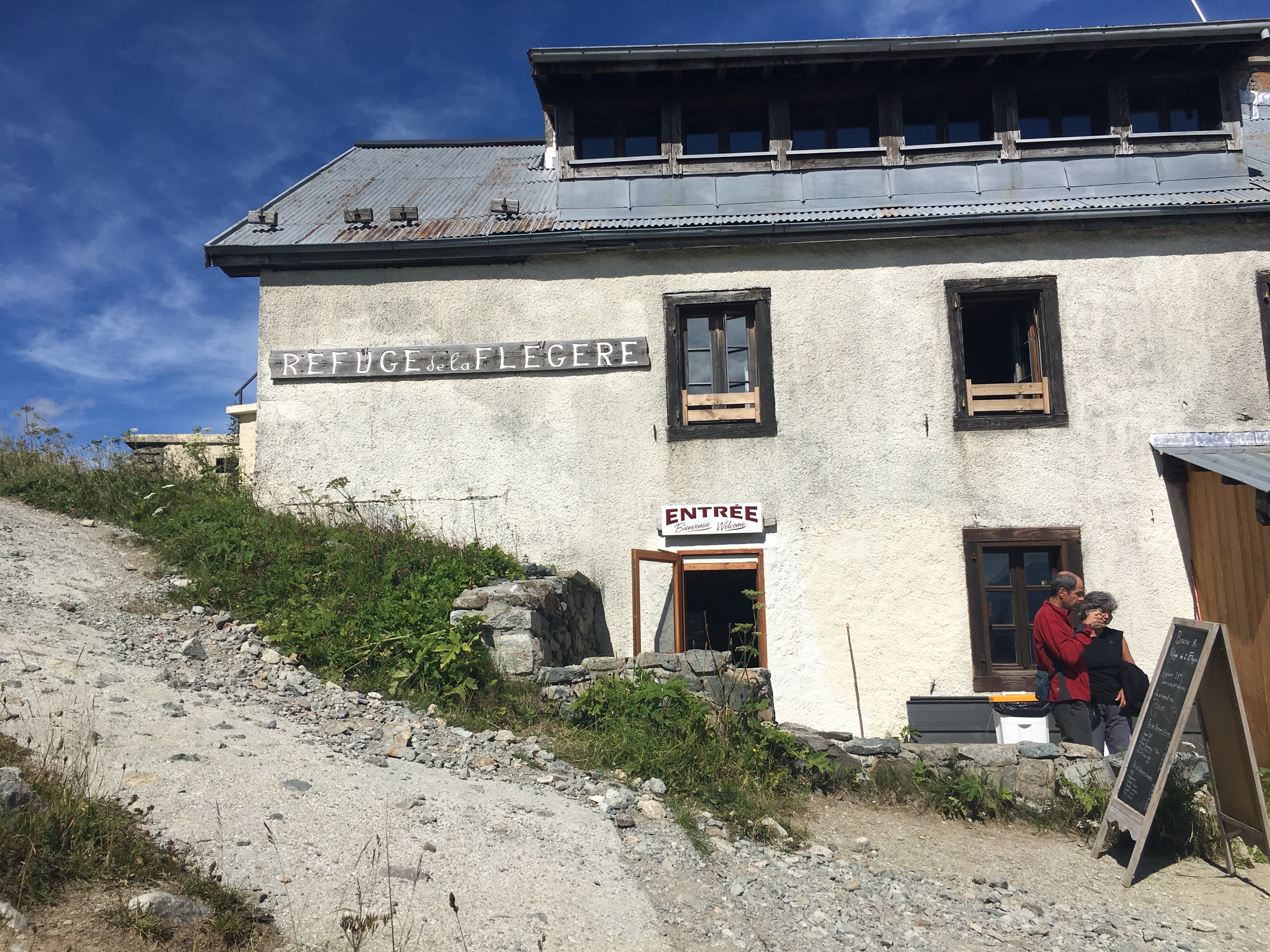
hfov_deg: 61.7
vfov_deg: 48.2
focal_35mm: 29
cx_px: 635
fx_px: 1064
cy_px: 476
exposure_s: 1/3205
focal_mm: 4.15
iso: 25
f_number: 2.2
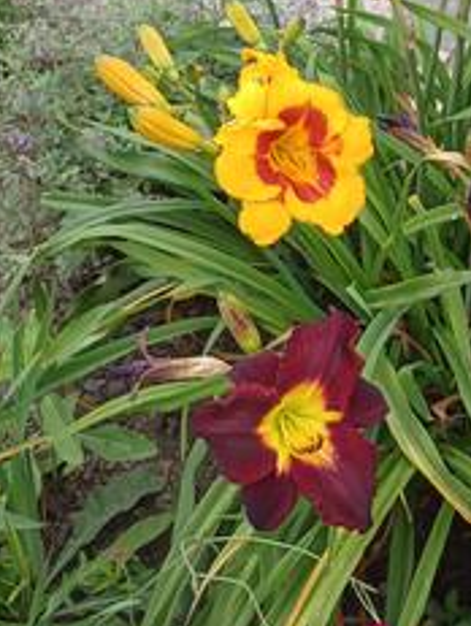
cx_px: 353
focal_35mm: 54
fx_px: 977
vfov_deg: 34.8
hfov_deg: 26.8
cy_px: 163
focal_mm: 4.6
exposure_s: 1/125
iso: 32
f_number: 1.8
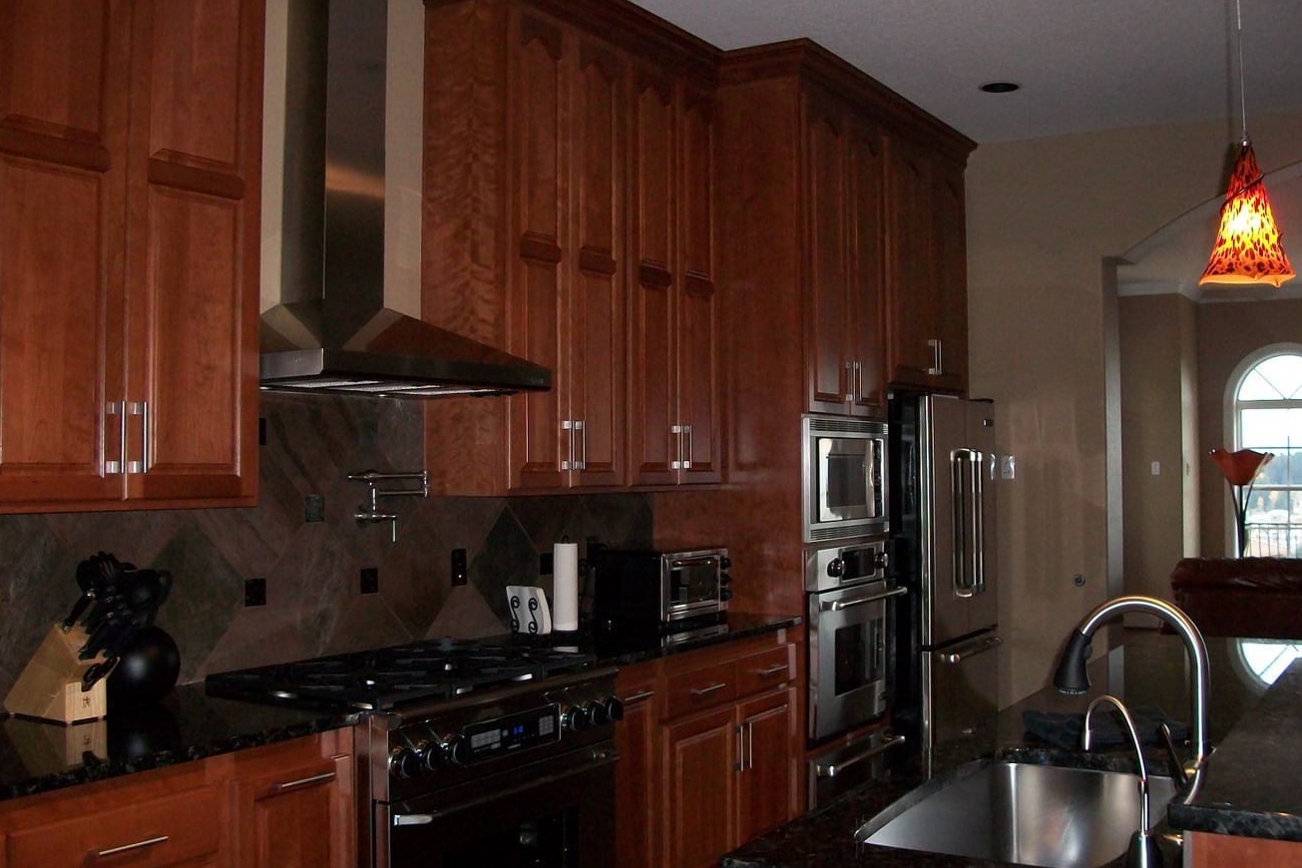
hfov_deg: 55.8
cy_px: 456
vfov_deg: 38.9
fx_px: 1230
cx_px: 644
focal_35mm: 34
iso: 200
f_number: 2.9
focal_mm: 5.7
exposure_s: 1/30
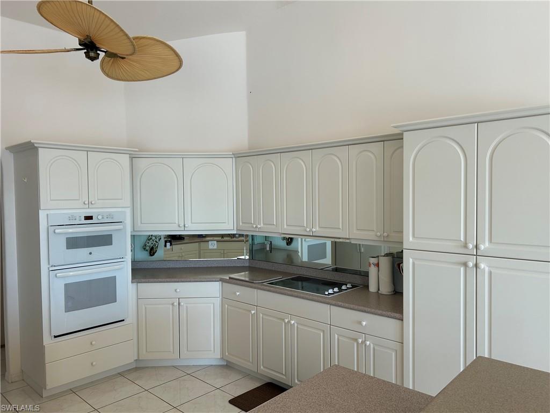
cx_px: 275
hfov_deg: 67.3
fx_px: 413
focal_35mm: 26
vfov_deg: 53.1
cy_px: 206
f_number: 1.5
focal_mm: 5.7
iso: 40
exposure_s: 1/120
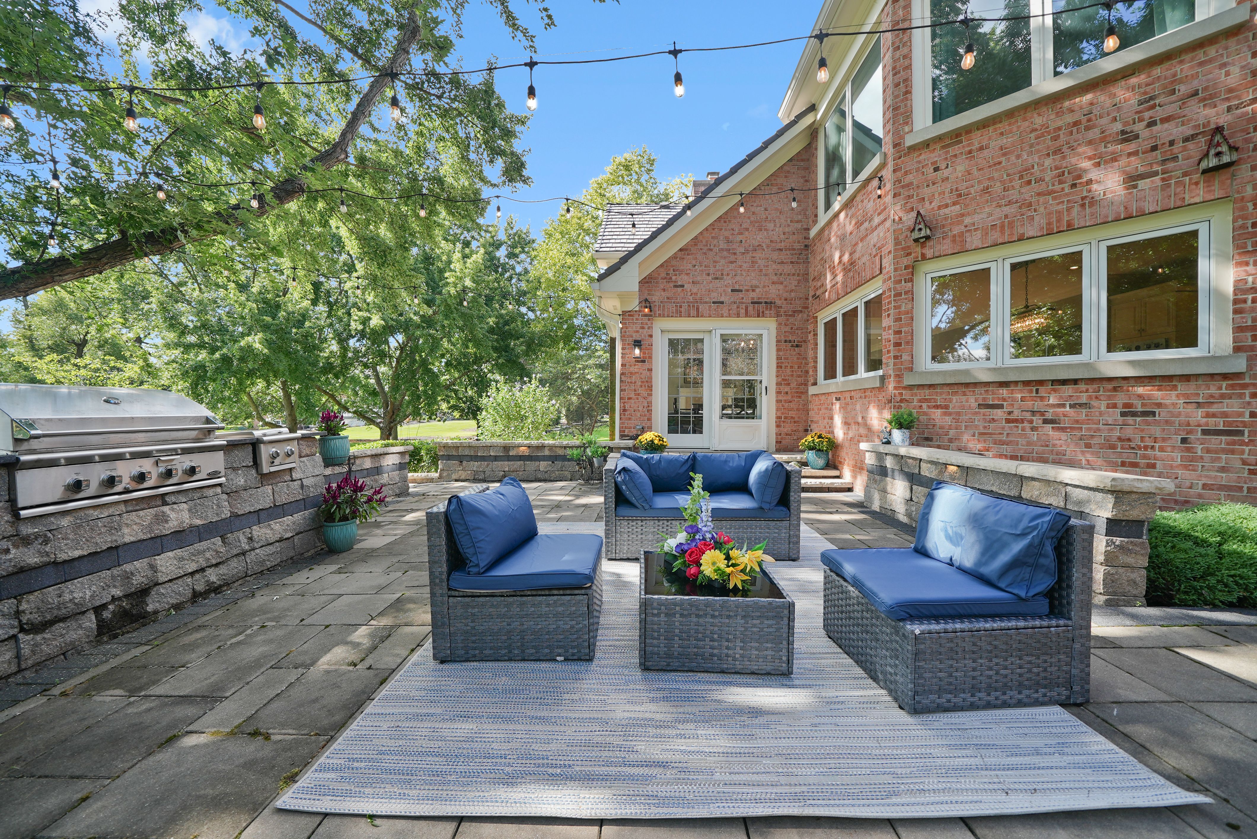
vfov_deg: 90.1
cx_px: 628
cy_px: 420
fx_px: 419
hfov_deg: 112.6
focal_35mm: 12
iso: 80
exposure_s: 1/100
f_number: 4.5
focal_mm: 12
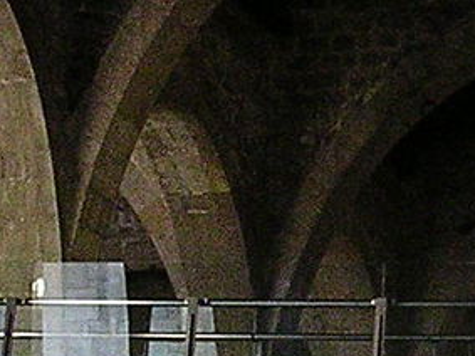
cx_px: 294
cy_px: 390
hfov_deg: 9.2
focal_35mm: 215
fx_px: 2949
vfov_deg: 6.9
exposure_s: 1/64
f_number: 2.8
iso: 400
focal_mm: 5.8
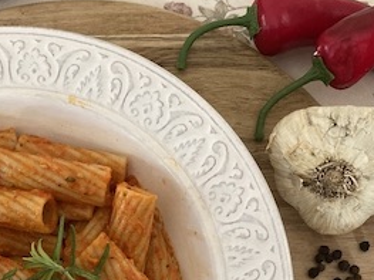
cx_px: 146
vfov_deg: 21.6
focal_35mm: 64
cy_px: 316
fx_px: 691
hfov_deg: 30.2
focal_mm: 3.99
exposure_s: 1/50
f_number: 1.8
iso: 320
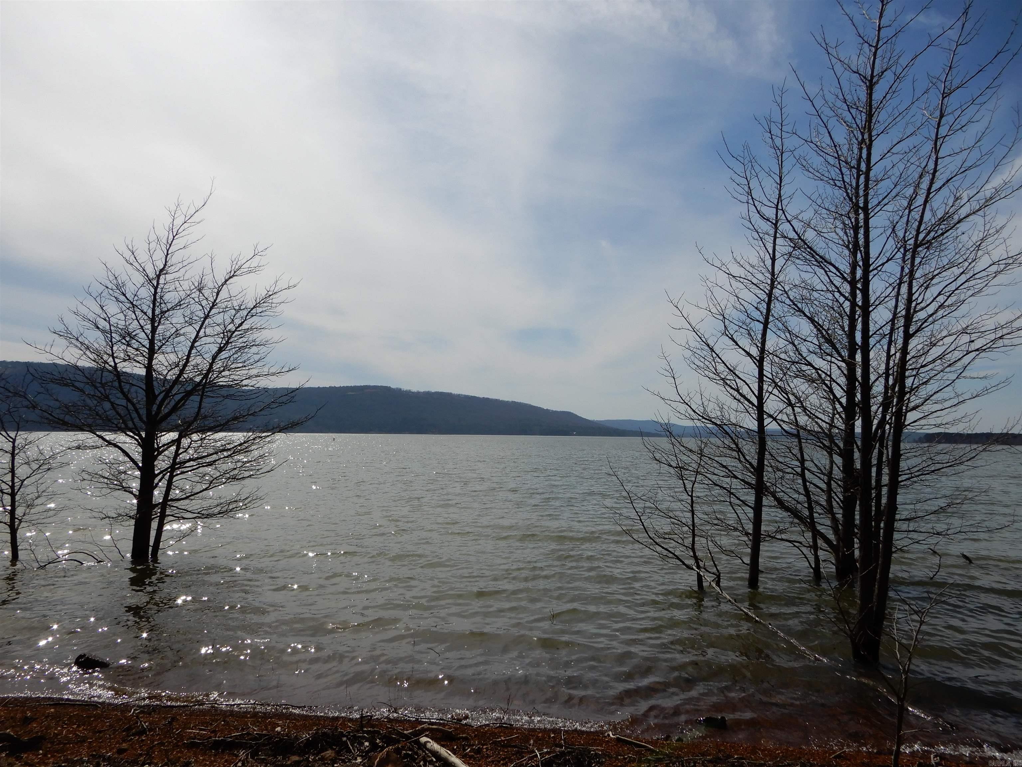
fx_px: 709
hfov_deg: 71.6
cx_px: 511
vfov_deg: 56.8
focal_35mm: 24
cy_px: 384
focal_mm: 4.3
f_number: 4.5
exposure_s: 1/2000
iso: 80
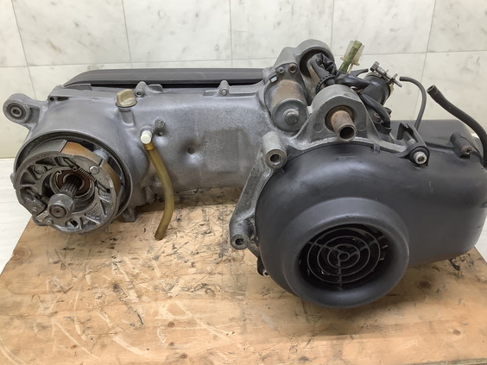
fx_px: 464
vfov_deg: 42.9
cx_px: 254
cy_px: 180
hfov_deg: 55.3
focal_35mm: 33
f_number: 2.4
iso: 80
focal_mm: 3.3
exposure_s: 1/60
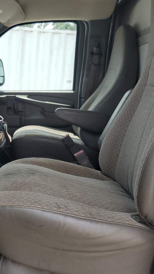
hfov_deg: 30.2
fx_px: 276
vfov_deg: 52.8
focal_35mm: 38
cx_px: 25
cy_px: 136
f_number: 1.5
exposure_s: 1/1429
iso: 50
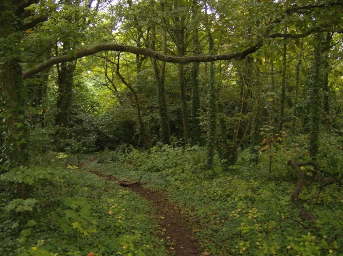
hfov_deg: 51.5
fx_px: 356
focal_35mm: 36
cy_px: 128
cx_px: 172
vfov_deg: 39.5
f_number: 2.8
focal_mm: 6
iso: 200
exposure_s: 1/60
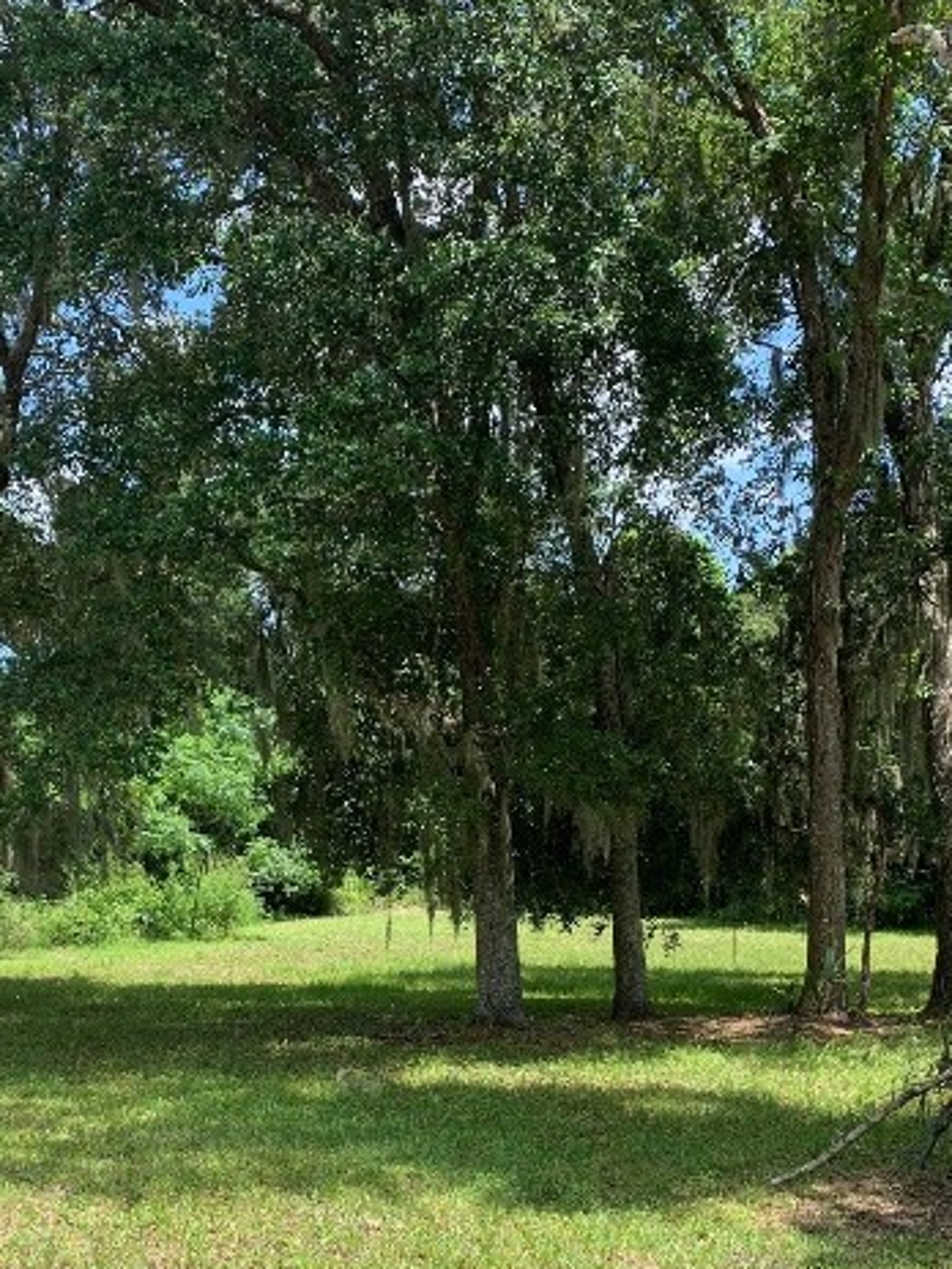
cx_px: 394
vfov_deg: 42.5
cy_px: 949
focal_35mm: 43
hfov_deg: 33.5
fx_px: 1577
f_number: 1.8
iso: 25
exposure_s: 1/749
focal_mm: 4.25
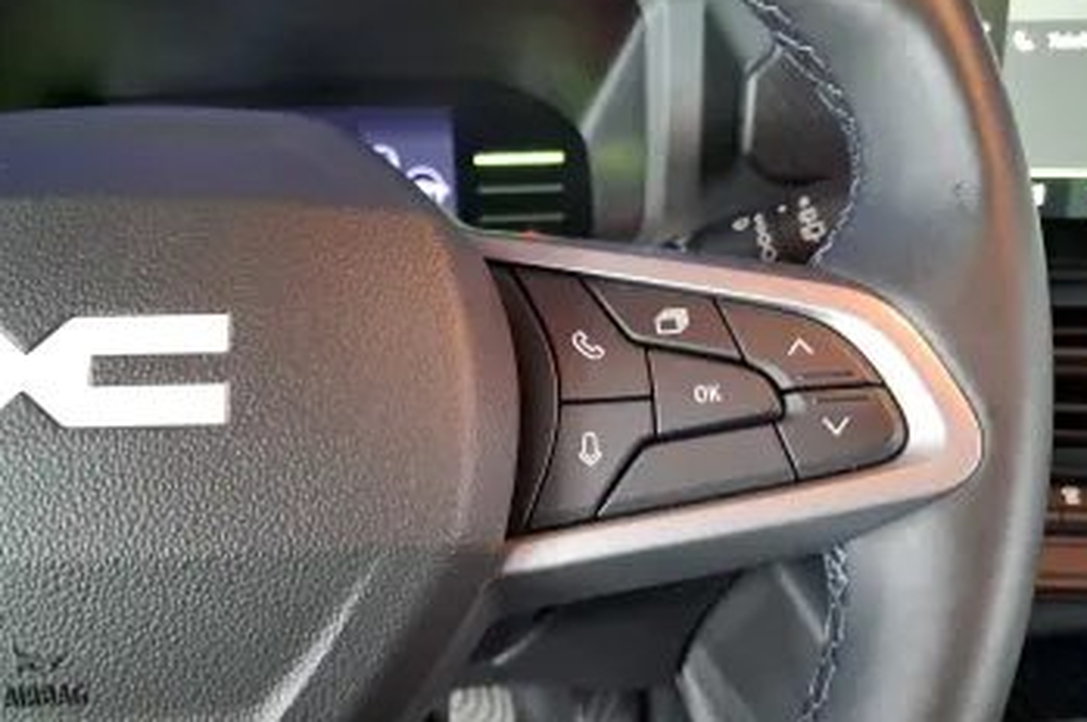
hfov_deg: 63.7
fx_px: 875
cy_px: 401
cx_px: 545
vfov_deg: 44.8
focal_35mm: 29
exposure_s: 1/25
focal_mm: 4
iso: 1000
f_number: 1.8
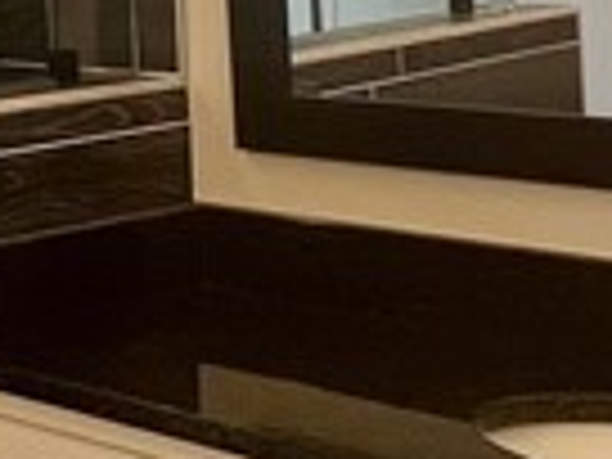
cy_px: -153
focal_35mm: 98
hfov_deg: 16.6
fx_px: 1733
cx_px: -495
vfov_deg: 14.4
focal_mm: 1.57
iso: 125
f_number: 1.8
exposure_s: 1/120
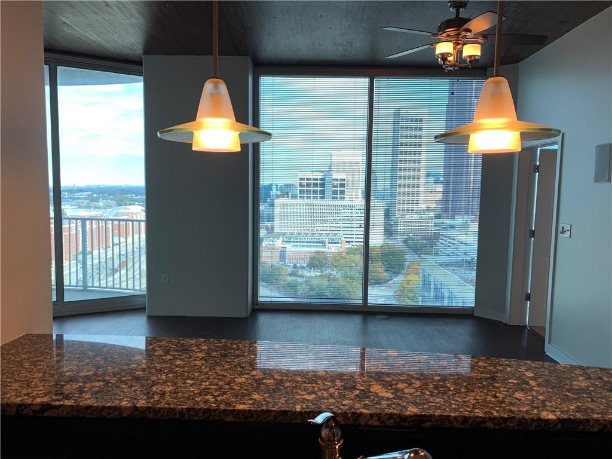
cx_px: 306
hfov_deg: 67.3
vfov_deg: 53.1
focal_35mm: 26
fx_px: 460
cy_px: 230
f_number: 1.8
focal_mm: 4.25
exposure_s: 1/120
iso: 25
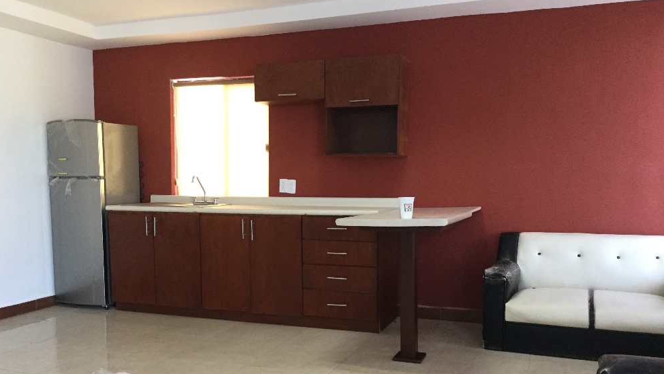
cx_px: 326
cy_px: 242
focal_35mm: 35
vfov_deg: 33.5
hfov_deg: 56.6
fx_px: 616
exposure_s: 1/30
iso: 125
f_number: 2.4
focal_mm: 3.3
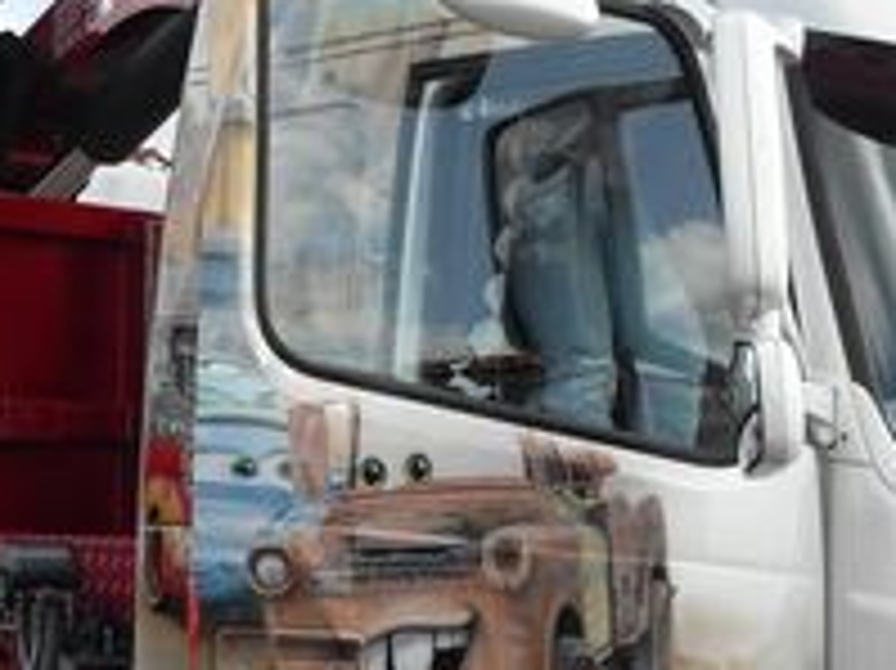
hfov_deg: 21.8
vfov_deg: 16.2
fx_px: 2328
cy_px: 598
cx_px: 396
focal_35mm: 90
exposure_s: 1/125
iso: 80
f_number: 7.1
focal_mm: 6
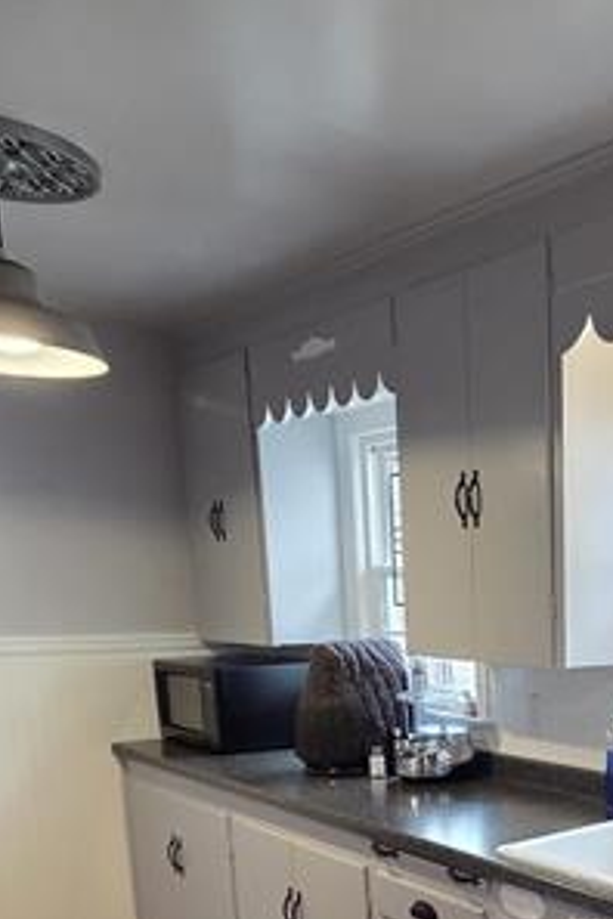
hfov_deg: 34.1
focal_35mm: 35
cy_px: 817
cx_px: 632
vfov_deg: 49.0
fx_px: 894
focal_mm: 2.2
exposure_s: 1/60
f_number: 2.2
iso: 250
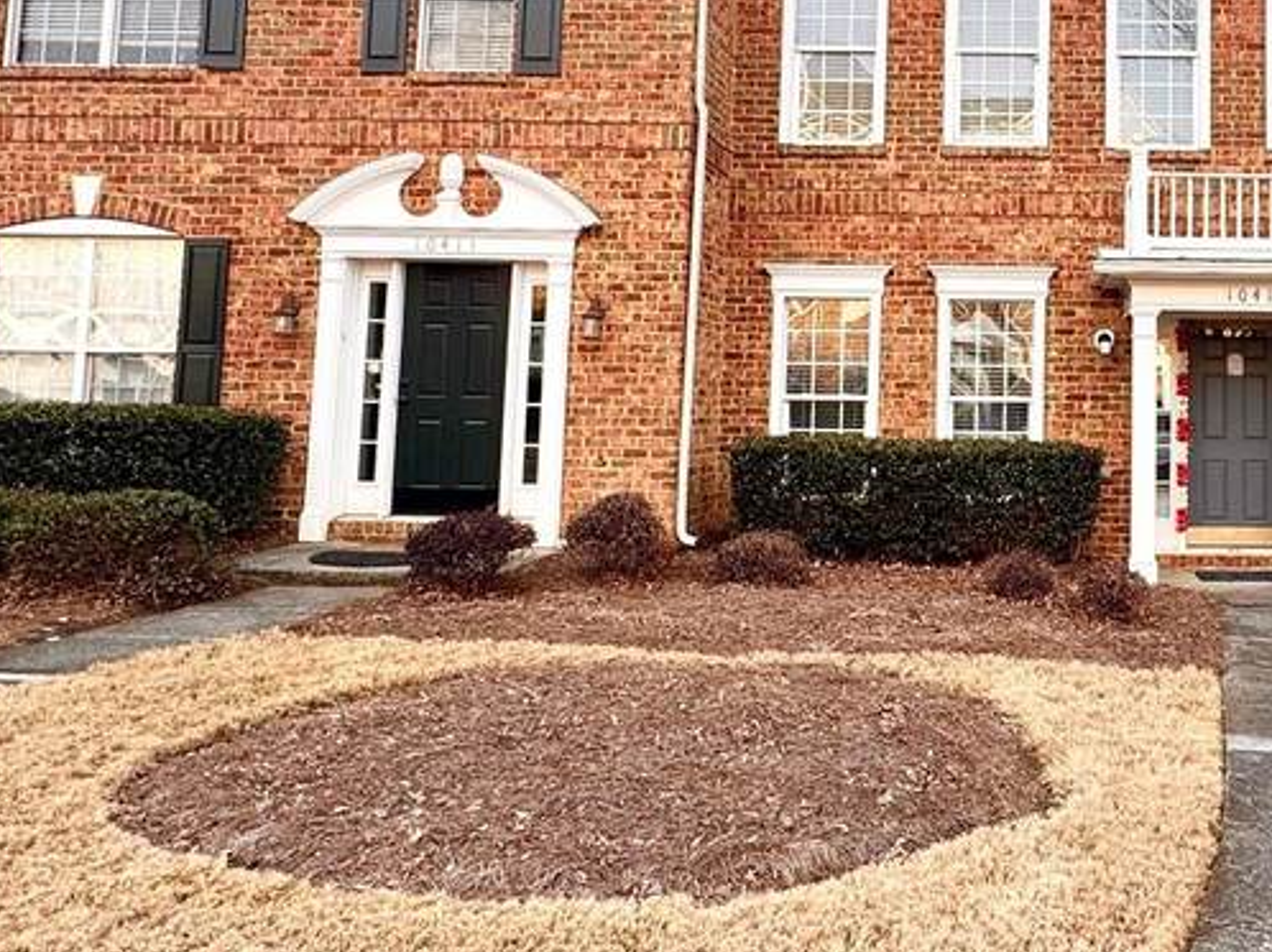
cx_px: 1073
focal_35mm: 36
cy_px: 276
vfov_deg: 38.9
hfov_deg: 47.6
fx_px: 1322
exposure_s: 1/332
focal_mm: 2.22
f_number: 2.2
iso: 40
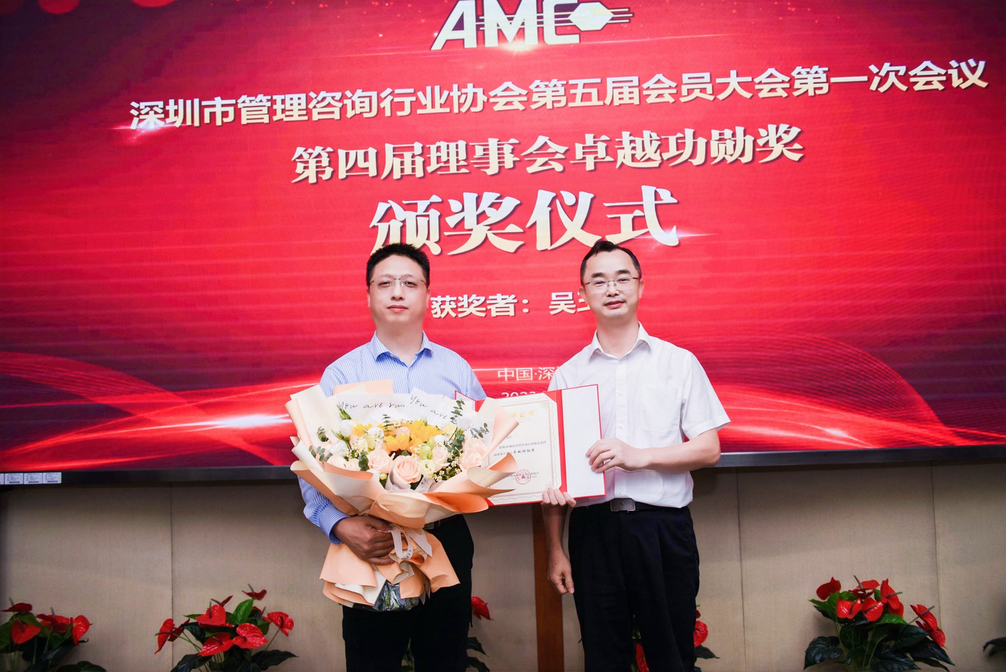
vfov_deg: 42.4
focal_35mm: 31
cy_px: 336
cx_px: 503
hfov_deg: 60.3
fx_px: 867
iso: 320
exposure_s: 1/161
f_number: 3.5
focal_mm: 31
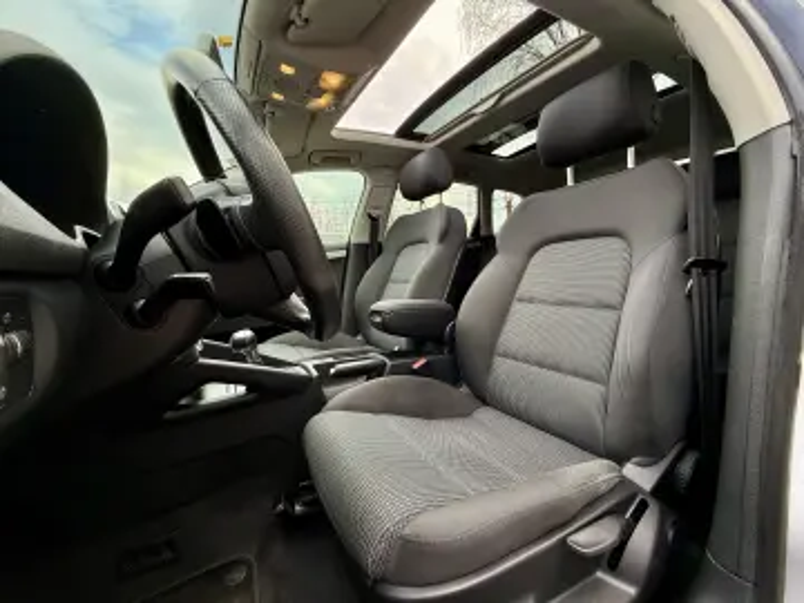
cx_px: 402
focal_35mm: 14
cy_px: 302
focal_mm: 2.22
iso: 64
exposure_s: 1/242
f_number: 2.2
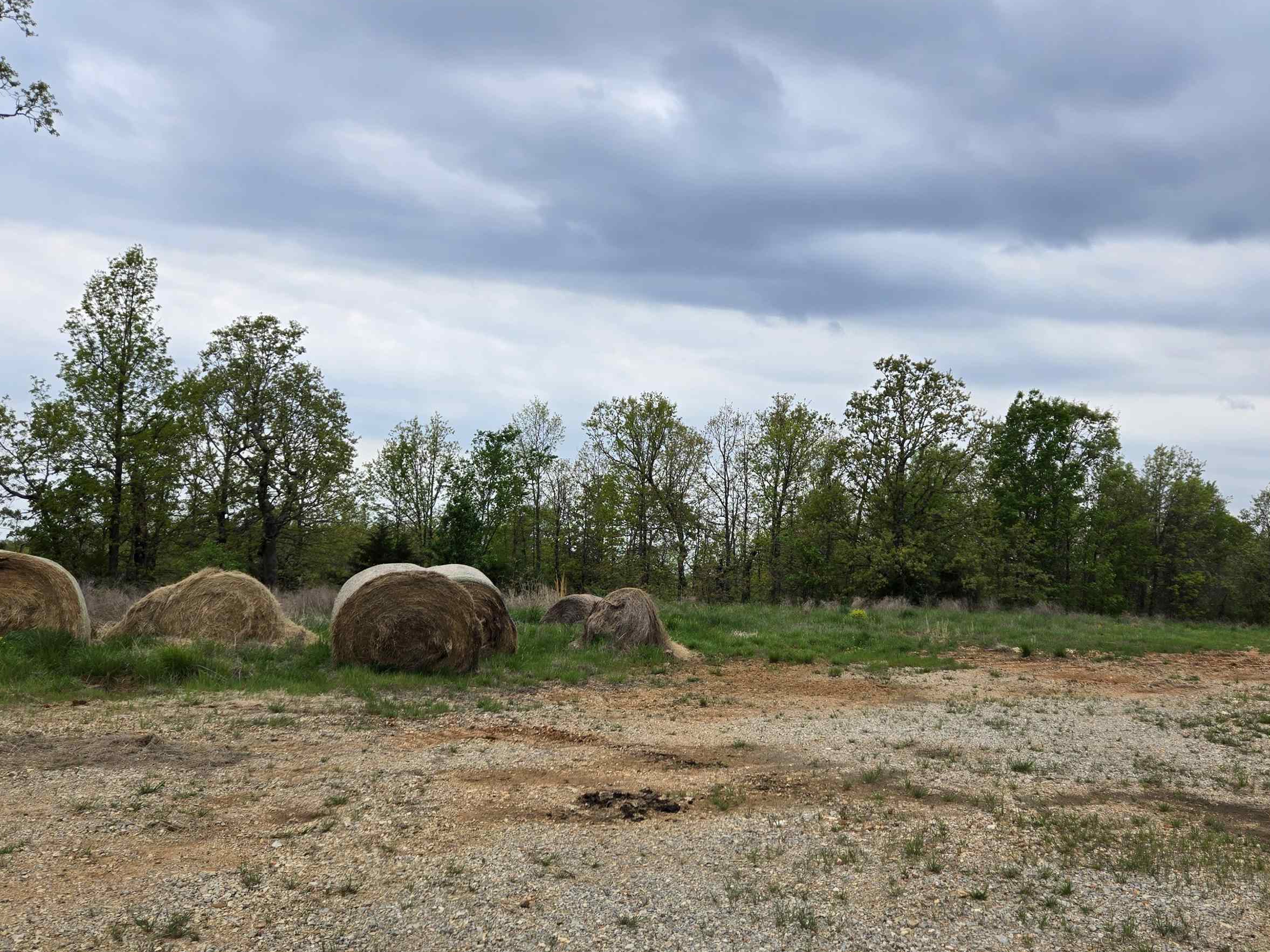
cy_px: 520
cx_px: 699
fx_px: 1101
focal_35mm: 30
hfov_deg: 59.8
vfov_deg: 46.7
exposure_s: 1/508
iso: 25
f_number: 1.8
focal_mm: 5.4
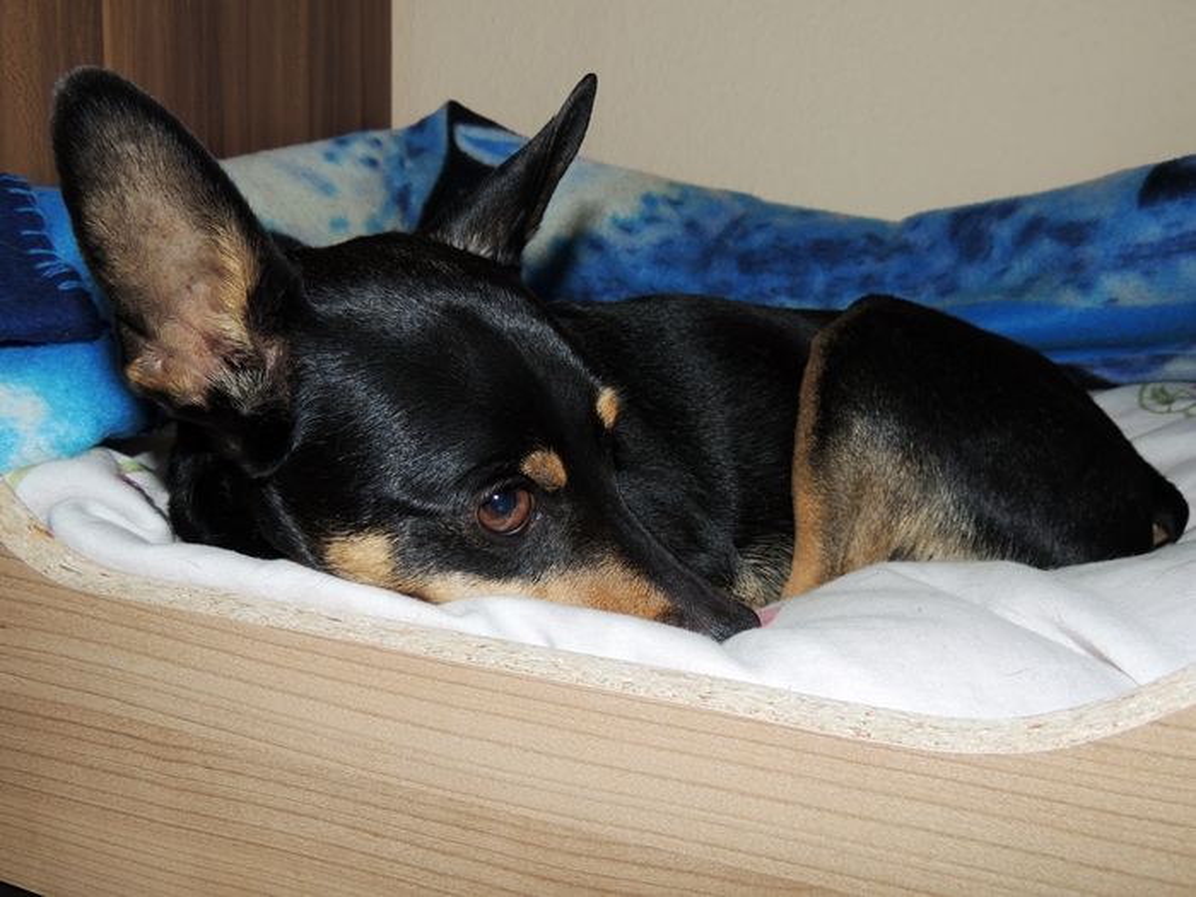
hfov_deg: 60.0
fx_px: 1037
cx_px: 598
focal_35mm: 30
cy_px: 448
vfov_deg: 46.8
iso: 125
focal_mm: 5.3
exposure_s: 1/30
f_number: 3.1
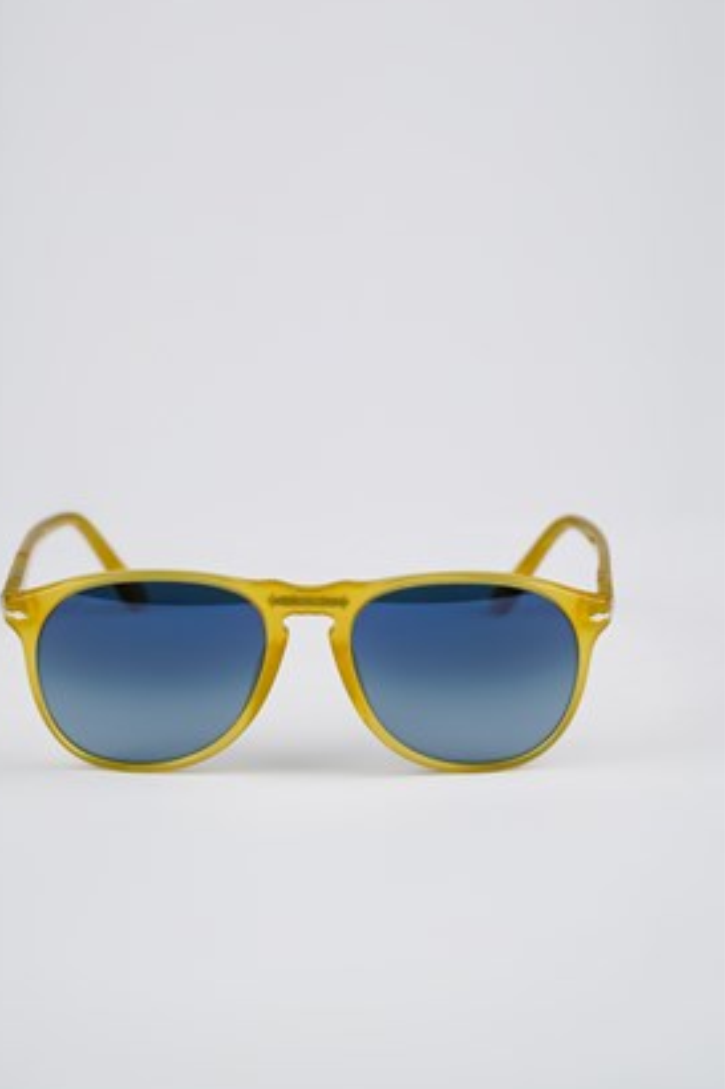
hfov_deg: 9.0
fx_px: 4595
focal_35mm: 152
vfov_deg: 13.5
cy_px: 495
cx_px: 303
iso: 100
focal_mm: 86
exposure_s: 1/160
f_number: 4.5
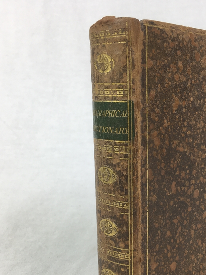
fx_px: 389
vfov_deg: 38.4
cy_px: 188
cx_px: 162
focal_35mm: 49
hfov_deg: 29.1
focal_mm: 4.15
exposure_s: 1/100
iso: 32
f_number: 2.2
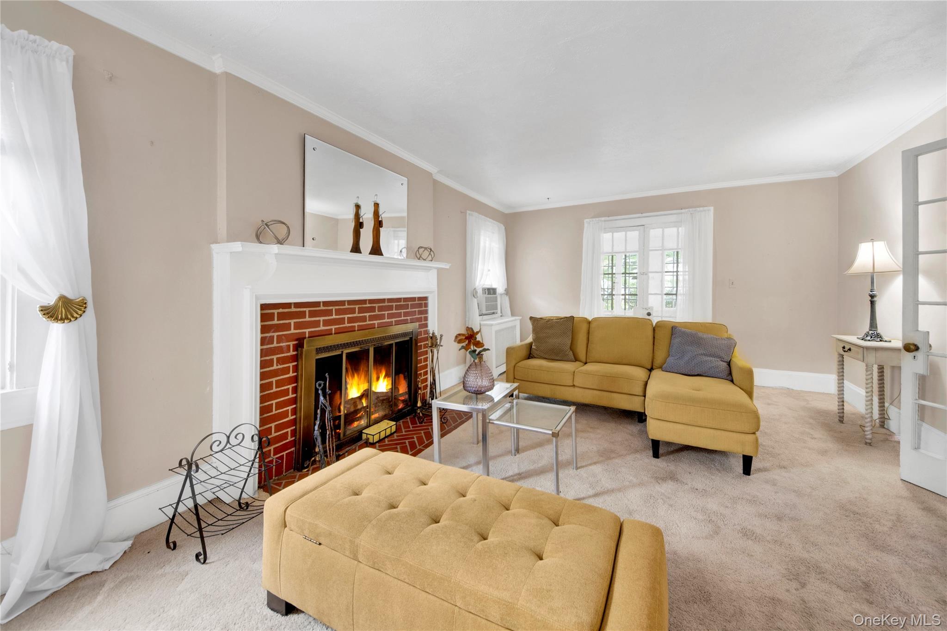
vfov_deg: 90.0
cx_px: 474
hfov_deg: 112.6
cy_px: 316
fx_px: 316
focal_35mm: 12
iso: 100
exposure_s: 2
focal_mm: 8
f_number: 8
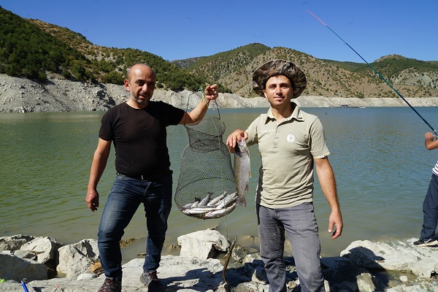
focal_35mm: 24
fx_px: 292
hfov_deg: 73.7
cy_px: 146
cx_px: 219
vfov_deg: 53.1
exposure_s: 1/100
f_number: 14
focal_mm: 24
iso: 100
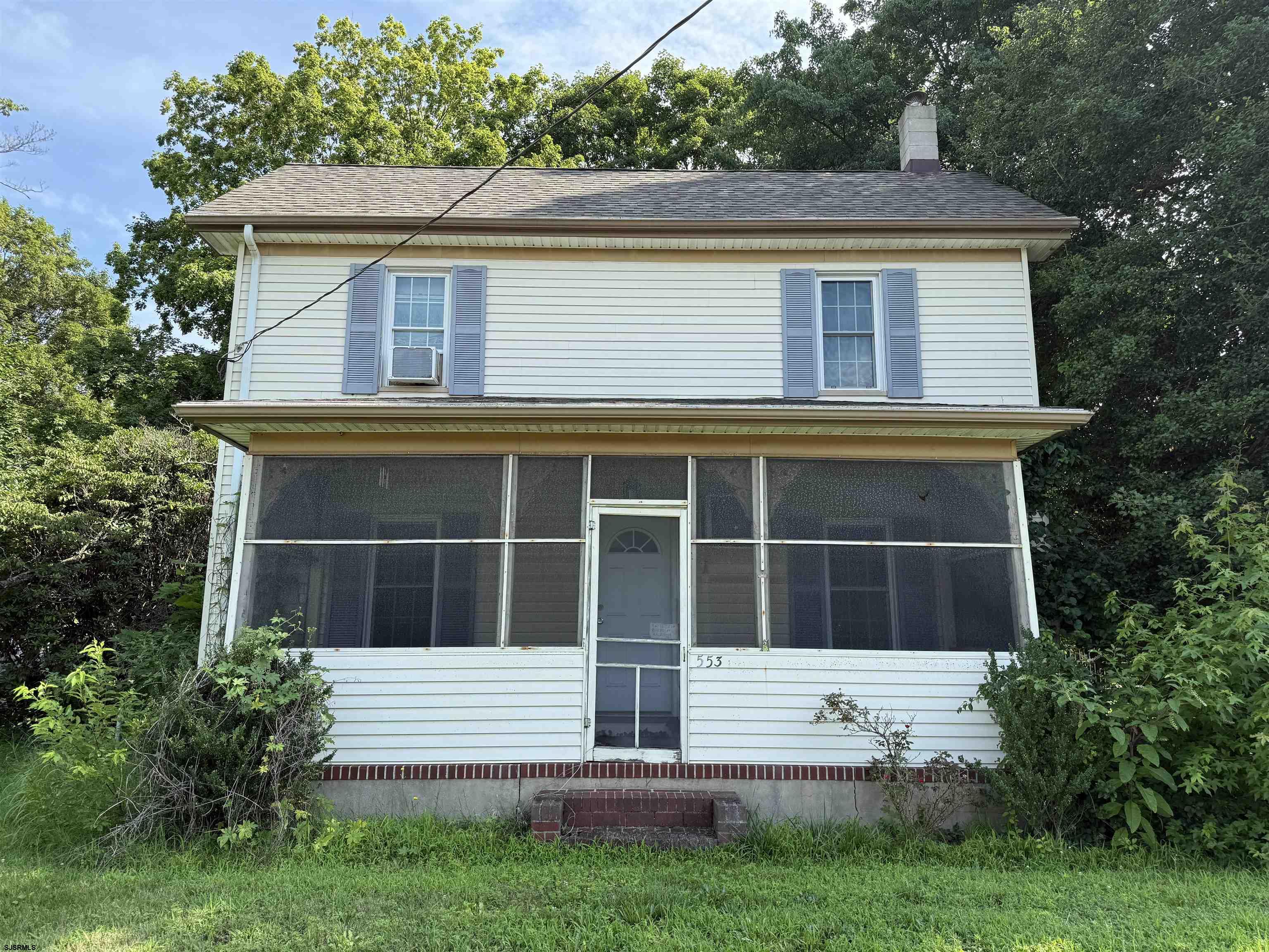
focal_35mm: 24
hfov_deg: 71.6
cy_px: 476
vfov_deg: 56.8
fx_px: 880
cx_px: 634
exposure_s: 1/1337
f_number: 1.78
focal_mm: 6.76
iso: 80
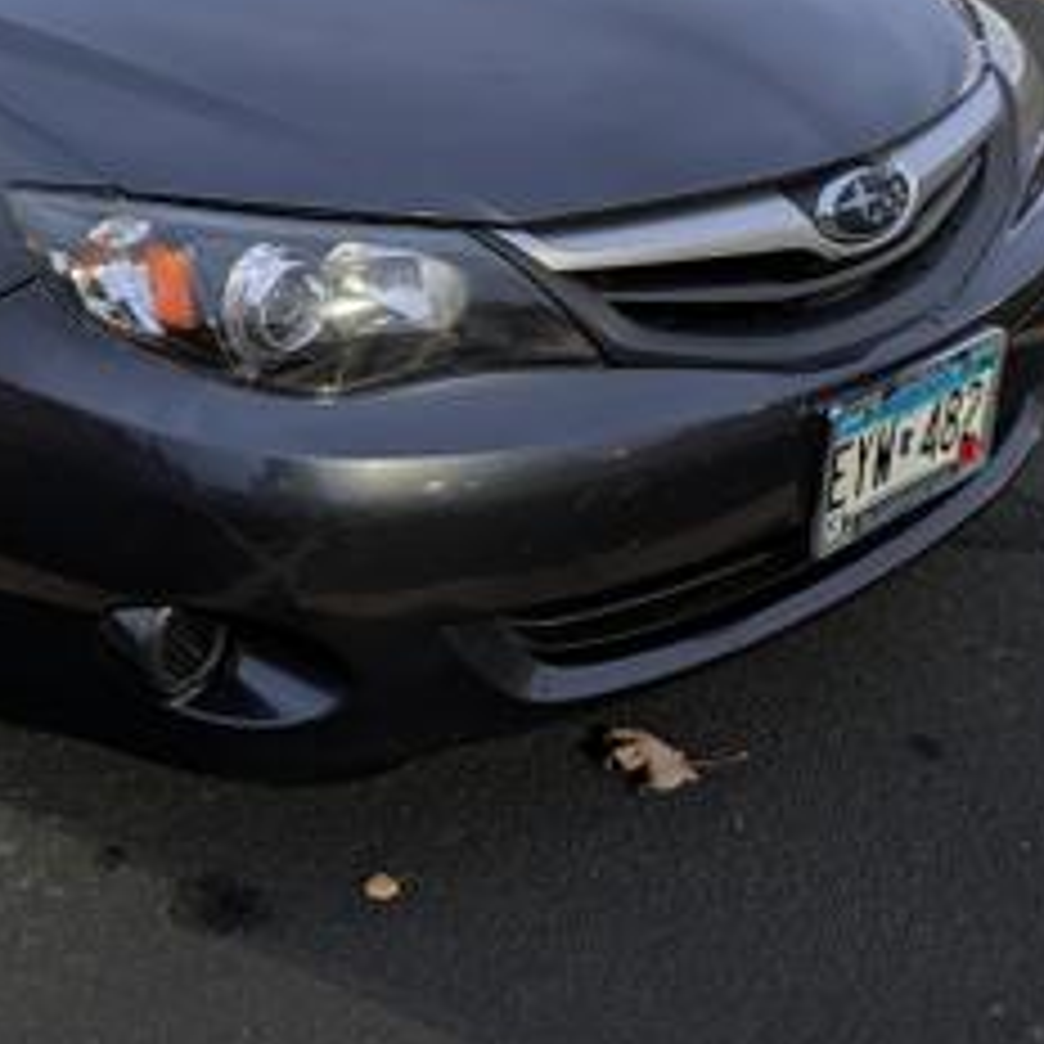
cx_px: 4
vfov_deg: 36.1
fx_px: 1570
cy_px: 288
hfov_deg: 33.7
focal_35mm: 46
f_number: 1.68
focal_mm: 6.9
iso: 391
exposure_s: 1/24
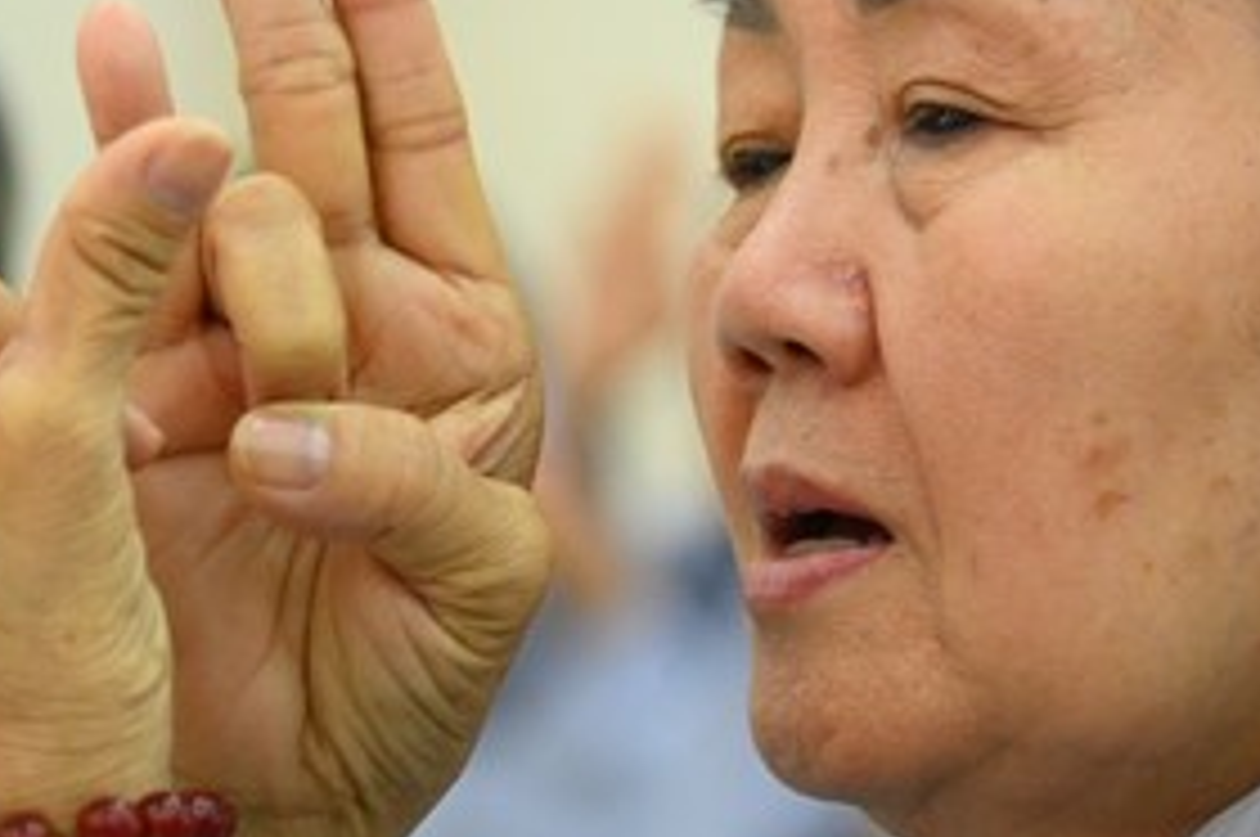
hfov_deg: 8.4
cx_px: 531
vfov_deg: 5.6
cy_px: 310
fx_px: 8530
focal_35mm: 244
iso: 4000
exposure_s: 1/160
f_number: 4
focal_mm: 105
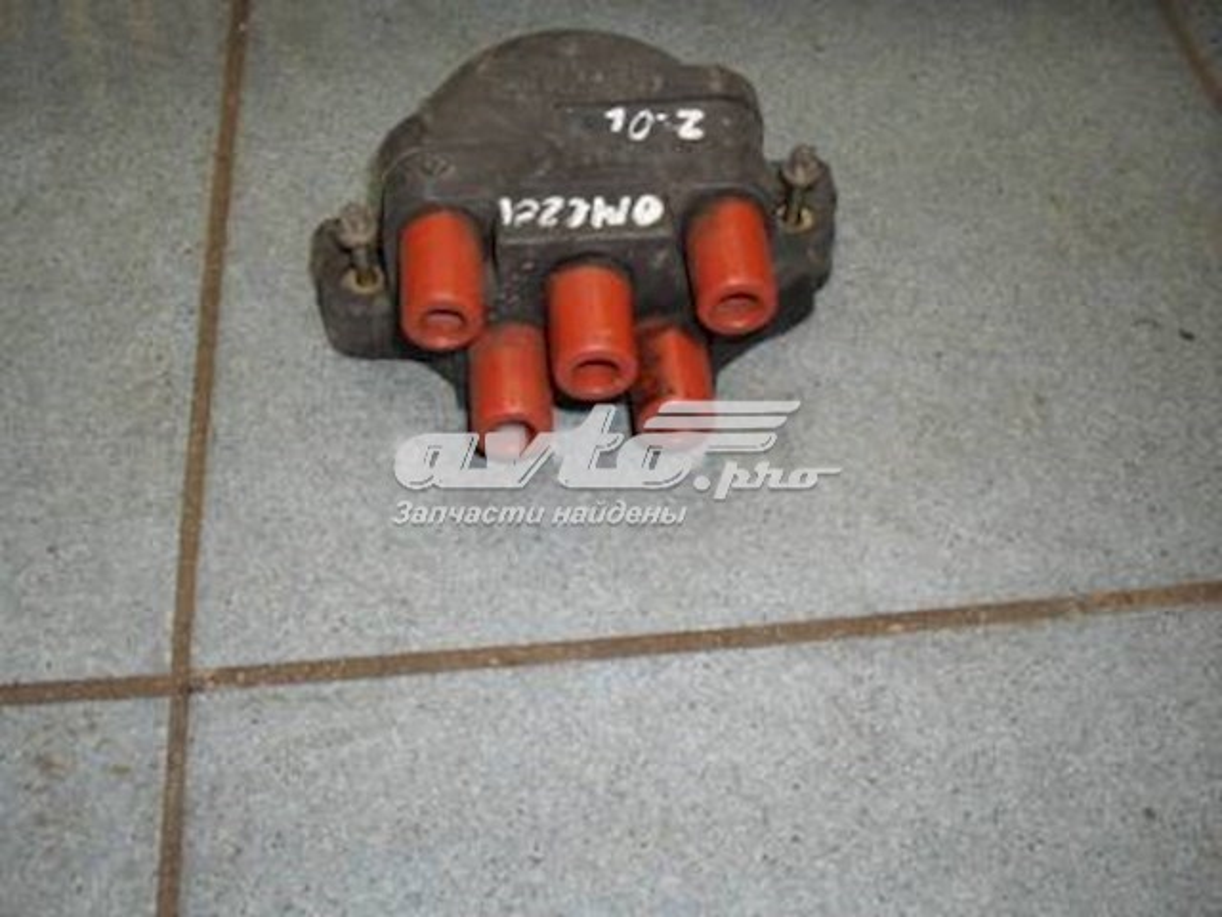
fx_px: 1341
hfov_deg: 49.0
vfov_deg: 37.7
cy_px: 458
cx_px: 611
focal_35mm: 38
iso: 200
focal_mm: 6.3
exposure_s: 1/45
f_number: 2.8
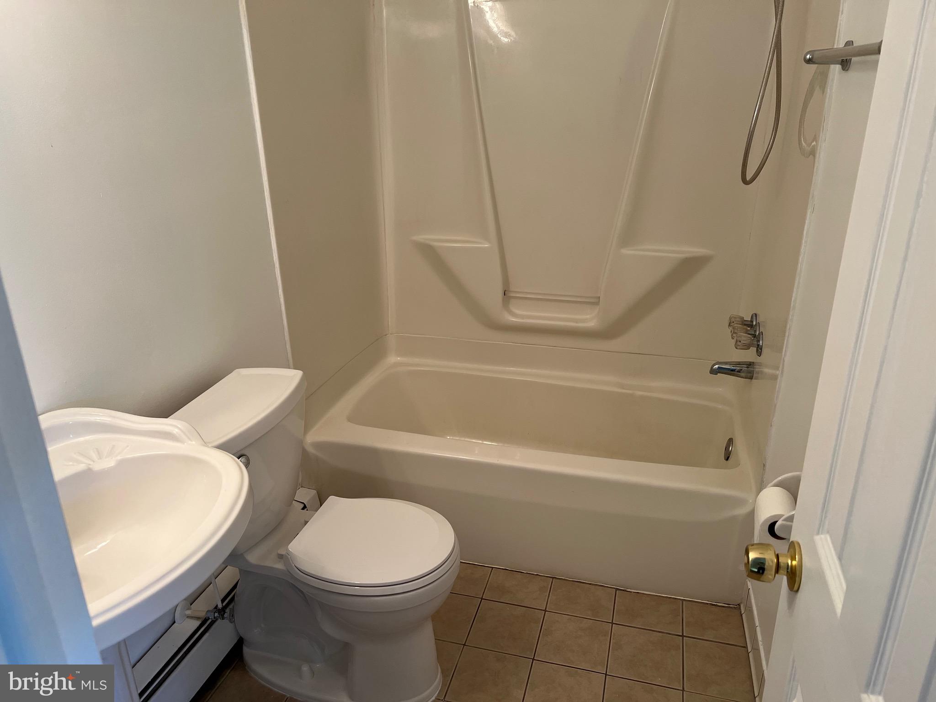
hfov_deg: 67.3
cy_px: 351
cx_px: 468
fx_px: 703
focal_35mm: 26
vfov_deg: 53.1
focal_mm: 5.7
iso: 125
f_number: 1.5
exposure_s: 1/120
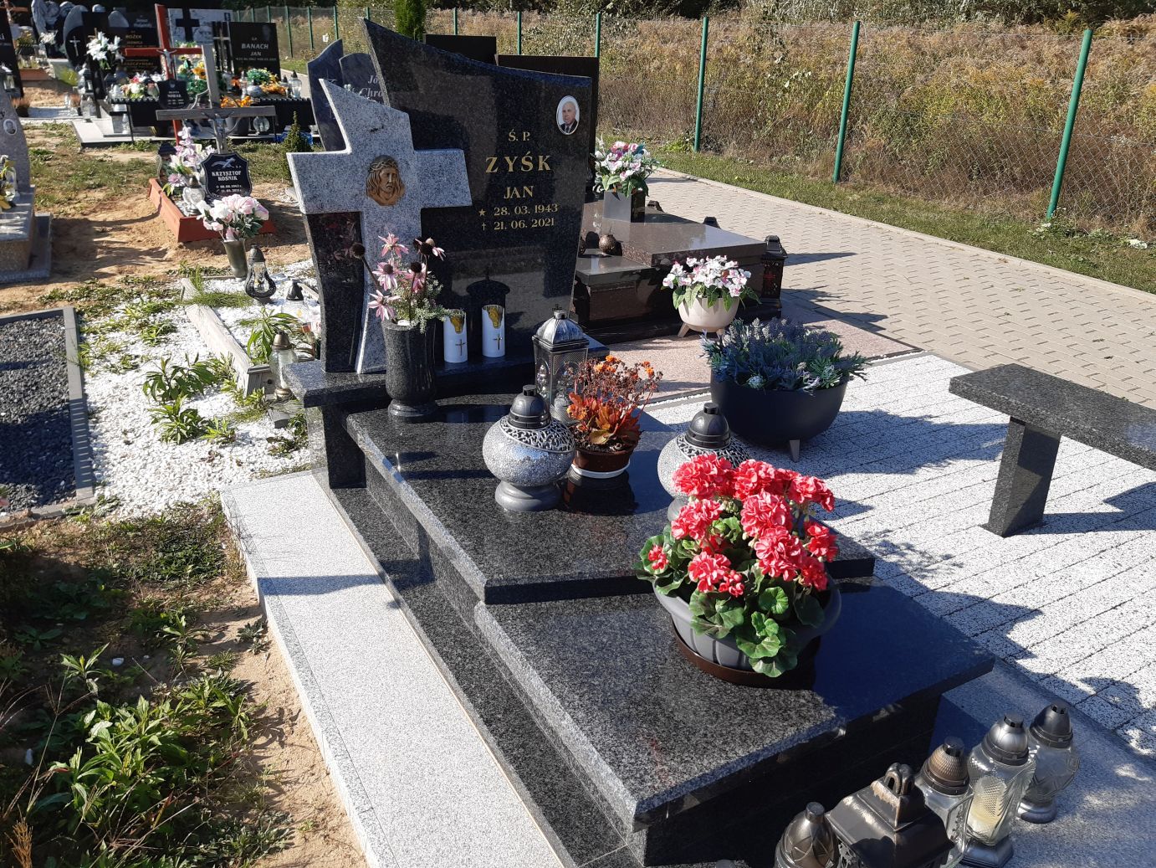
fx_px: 868
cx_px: 578
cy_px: 434
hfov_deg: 67.3
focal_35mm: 26
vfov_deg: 53.1
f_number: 1.7
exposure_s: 1/1263
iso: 40
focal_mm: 3.92
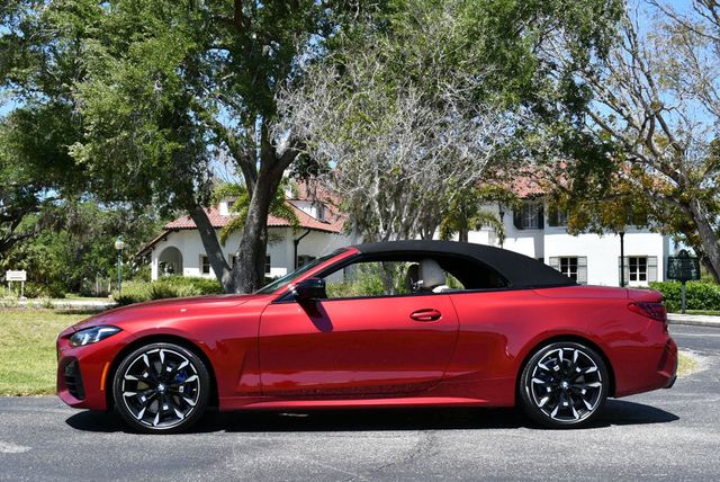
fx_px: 881
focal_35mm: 44
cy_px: 241
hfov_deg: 44.5
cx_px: 360
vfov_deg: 30.6
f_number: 8
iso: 110
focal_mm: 22
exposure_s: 1/250
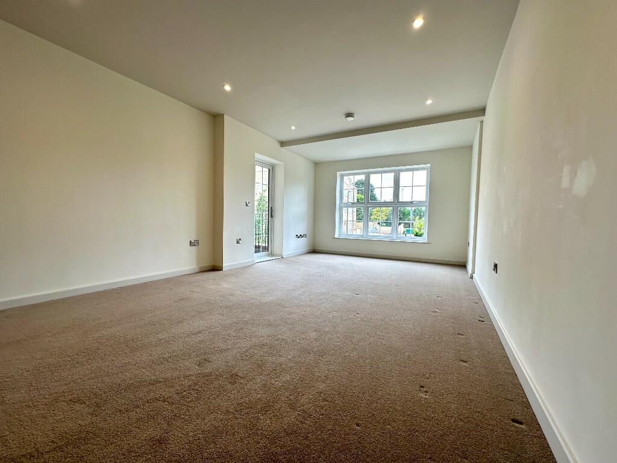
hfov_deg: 102.1
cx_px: 308
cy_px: 232
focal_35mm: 14
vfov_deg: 85.7
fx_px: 250
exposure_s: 1/106
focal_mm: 2.22
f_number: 2.2
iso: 40
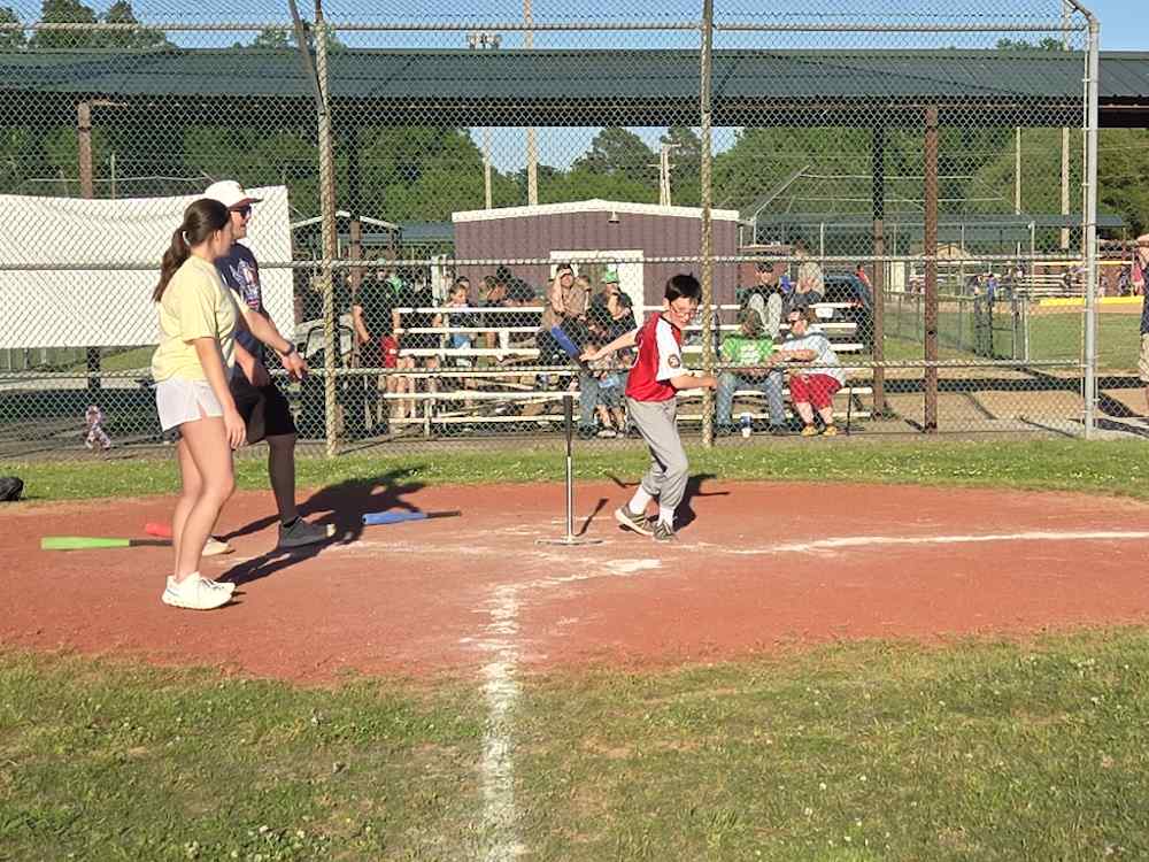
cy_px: 431
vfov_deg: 58.9
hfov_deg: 73.9
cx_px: 574
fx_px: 763
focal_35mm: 23
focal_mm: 5.4
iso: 25
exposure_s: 1/2010
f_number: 1.8
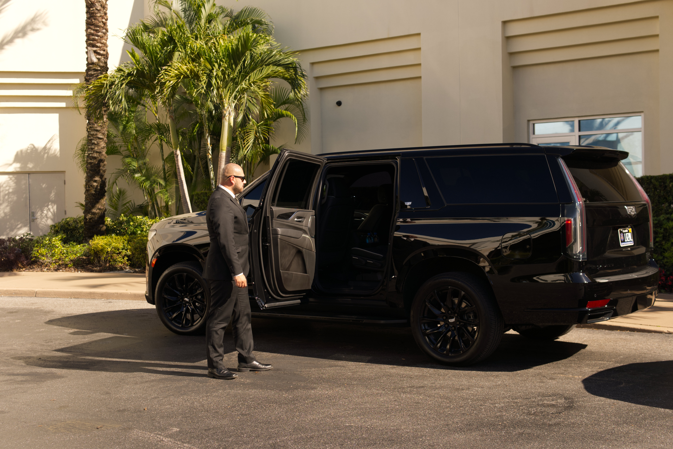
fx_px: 842
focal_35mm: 45
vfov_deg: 29.9
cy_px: 224
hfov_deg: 43.6
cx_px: 336
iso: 160
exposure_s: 1/800
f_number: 4
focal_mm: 30
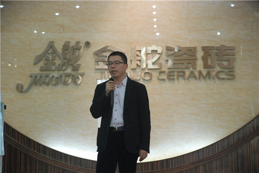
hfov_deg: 13.0
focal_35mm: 158
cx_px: 130
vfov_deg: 8.7
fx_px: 1134
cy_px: 86
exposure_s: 1/25
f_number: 5.6
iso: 1600
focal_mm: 105
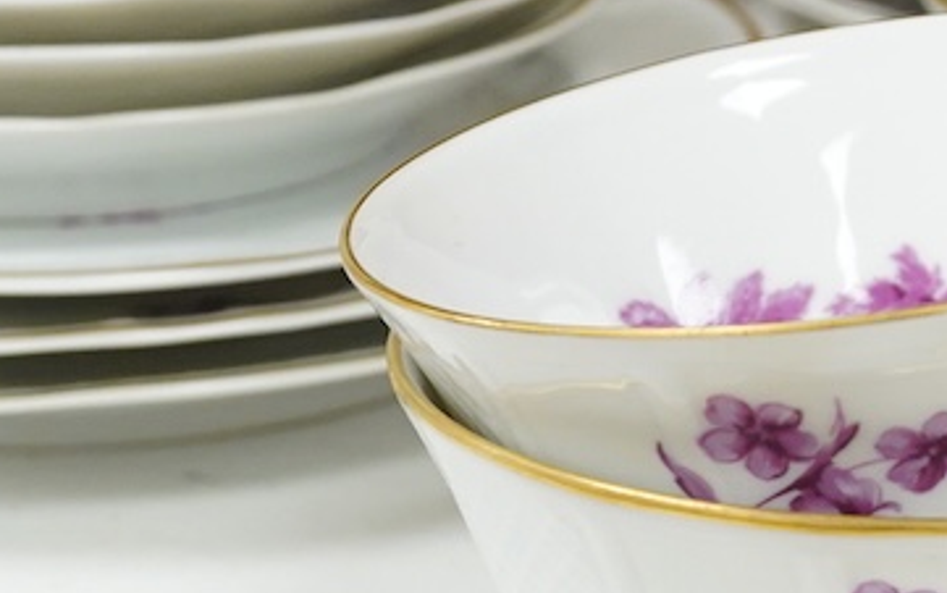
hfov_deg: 14.4
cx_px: 922
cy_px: 464
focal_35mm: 143
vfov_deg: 9.2
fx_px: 3692
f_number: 9
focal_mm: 30
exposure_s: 1/160
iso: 2500
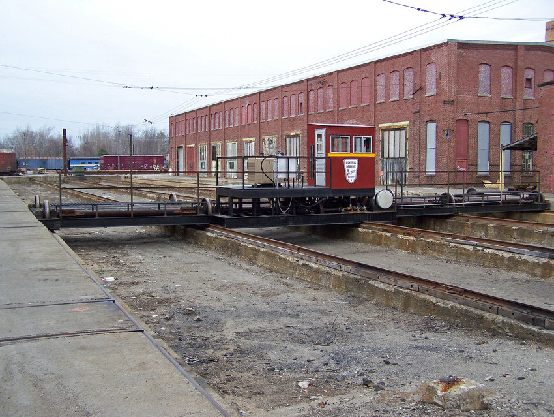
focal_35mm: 38
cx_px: 277
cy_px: 208
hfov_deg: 48.9
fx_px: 609
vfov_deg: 37.8
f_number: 2.8
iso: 100
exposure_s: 1/125
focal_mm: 6.3
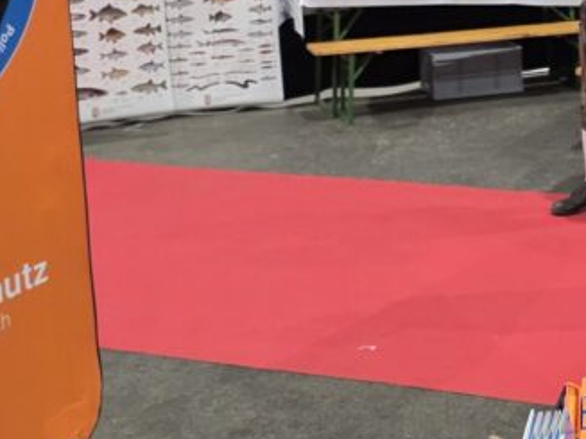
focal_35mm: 72
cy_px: 2
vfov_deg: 19.8
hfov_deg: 25.7
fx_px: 1218
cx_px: 584
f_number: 1.7
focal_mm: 6.3
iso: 640
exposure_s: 1/120
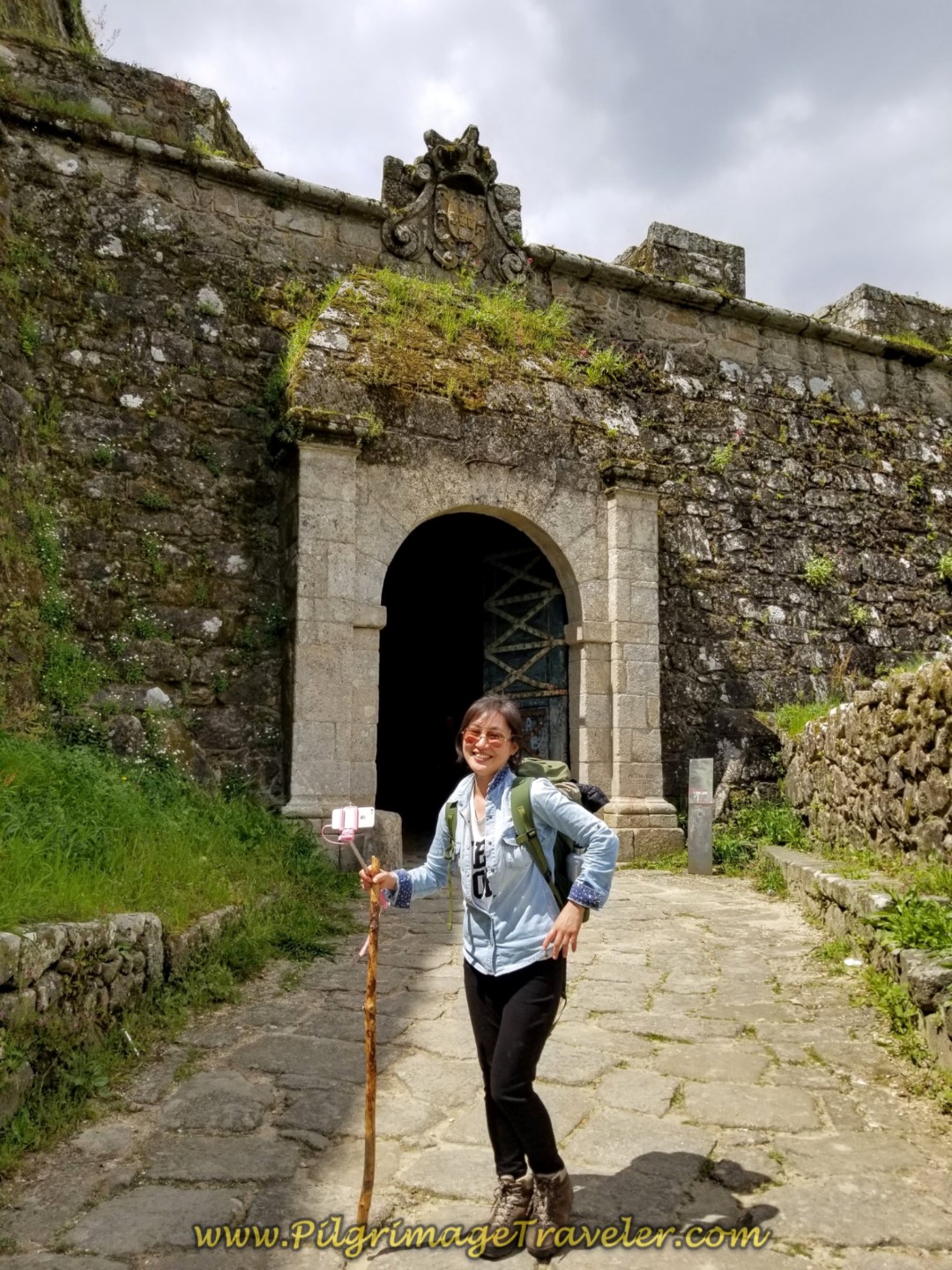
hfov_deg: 53.1
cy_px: 635
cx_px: 476
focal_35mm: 26
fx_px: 953
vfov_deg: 67.3
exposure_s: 1/3328
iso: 50
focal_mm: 4.3
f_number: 1.7
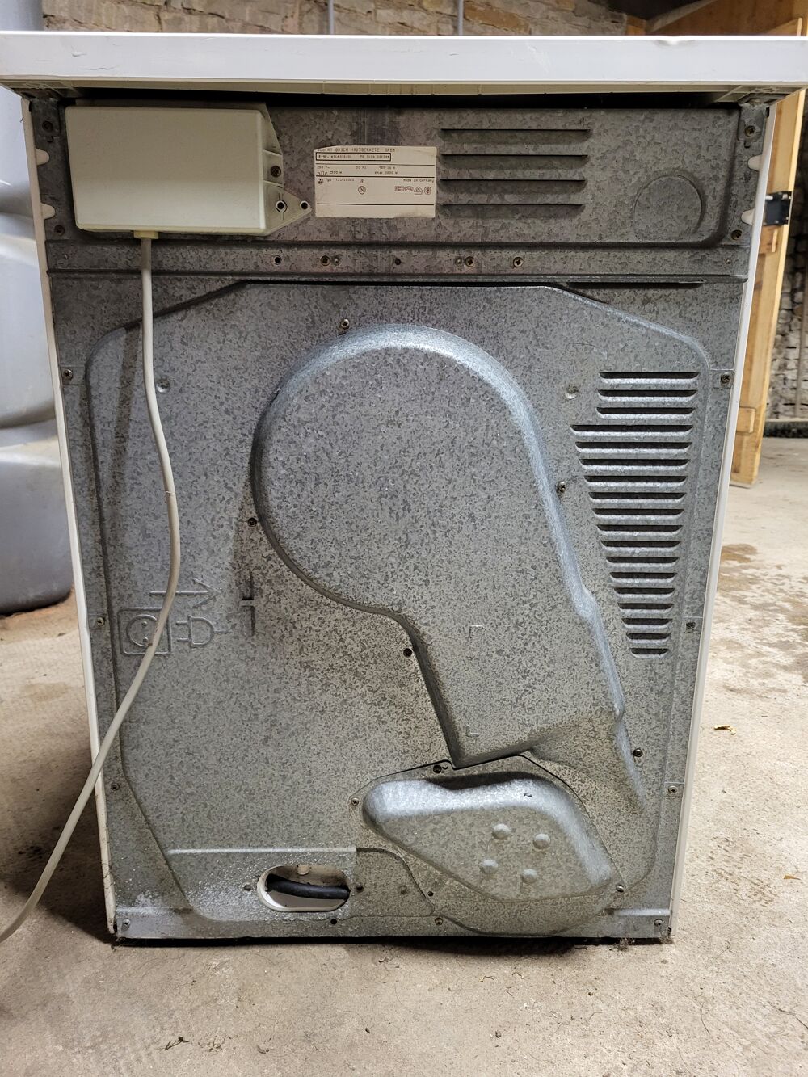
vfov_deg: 67.3
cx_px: 404
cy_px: 538
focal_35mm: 26
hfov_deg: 53.1
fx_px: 809
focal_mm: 5.4
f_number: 1.8
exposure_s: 1/50
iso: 500
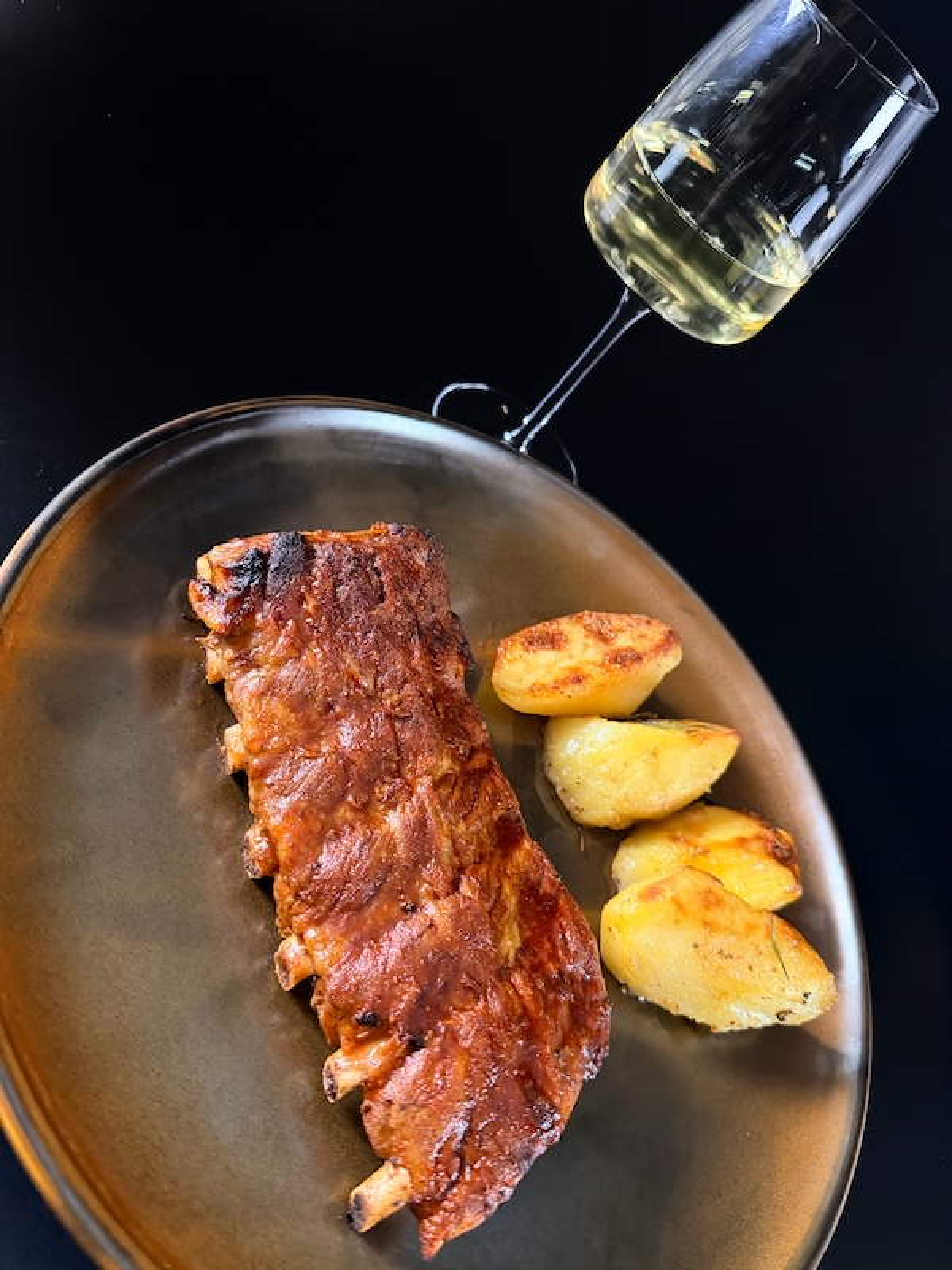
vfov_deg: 71.6
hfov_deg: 56.8
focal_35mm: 24
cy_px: 635
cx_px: 476
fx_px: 880
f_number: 1.78
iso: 1000
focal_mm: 6.76
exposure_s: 1/40
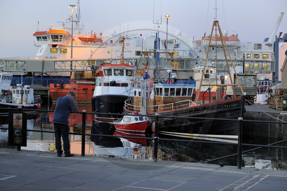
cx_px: 144
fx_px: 558
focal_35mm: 70
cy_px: 96
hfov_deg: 28.9
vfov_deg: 19.4
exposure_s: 1/40
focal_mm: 70
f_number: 3.5
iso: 400
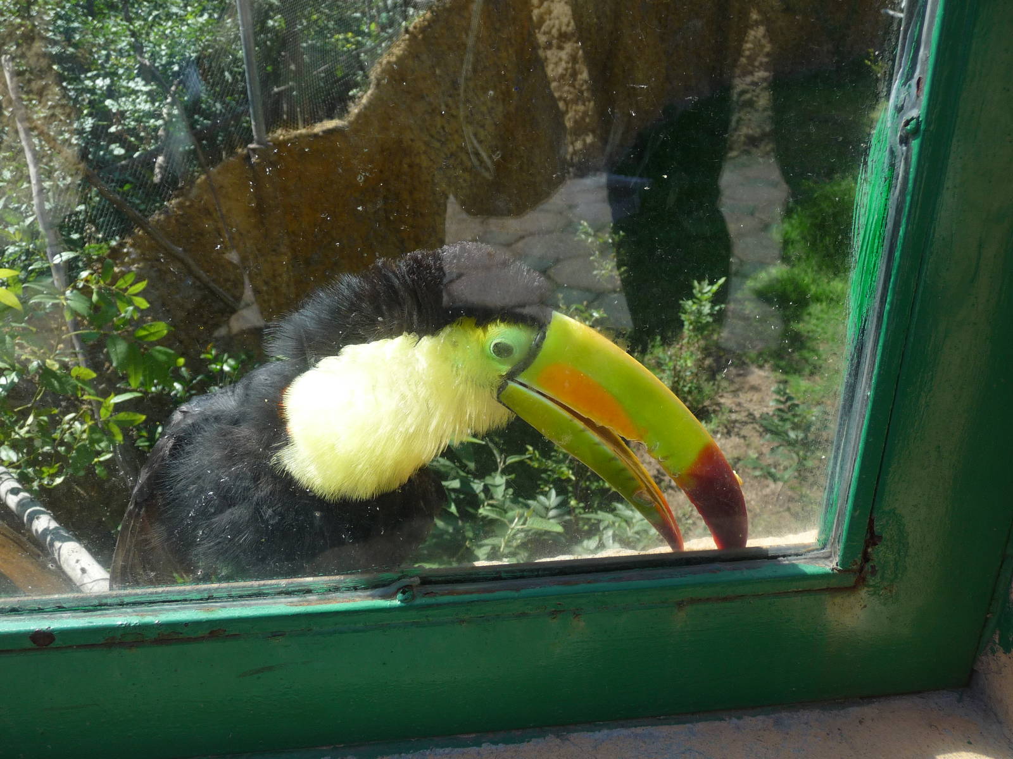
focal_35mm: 30
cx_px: 506
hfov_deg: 60.0
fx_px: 878
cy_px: 380
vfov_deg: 46.8
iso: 100
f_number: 3.4
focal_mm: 5
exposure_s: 1/320
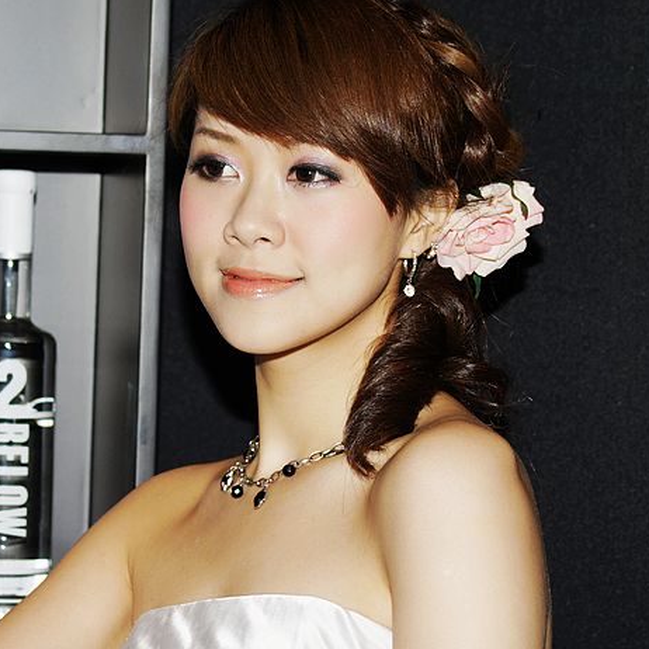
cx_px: 170
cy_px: 324
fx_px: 3068
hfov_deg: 12.0
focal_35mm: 145
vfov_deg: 12.1
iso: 200
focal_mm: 75
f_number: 5.6
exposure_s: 1/125
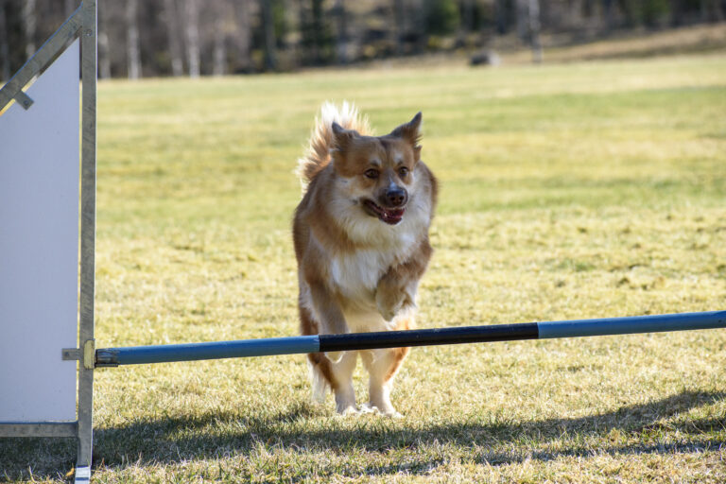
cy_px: 242
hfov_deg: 10.5
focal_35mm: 195
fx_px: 3932
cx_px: 363
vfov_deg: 7.0
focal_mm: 130
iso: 400
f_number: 6.3
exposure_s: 1/1600
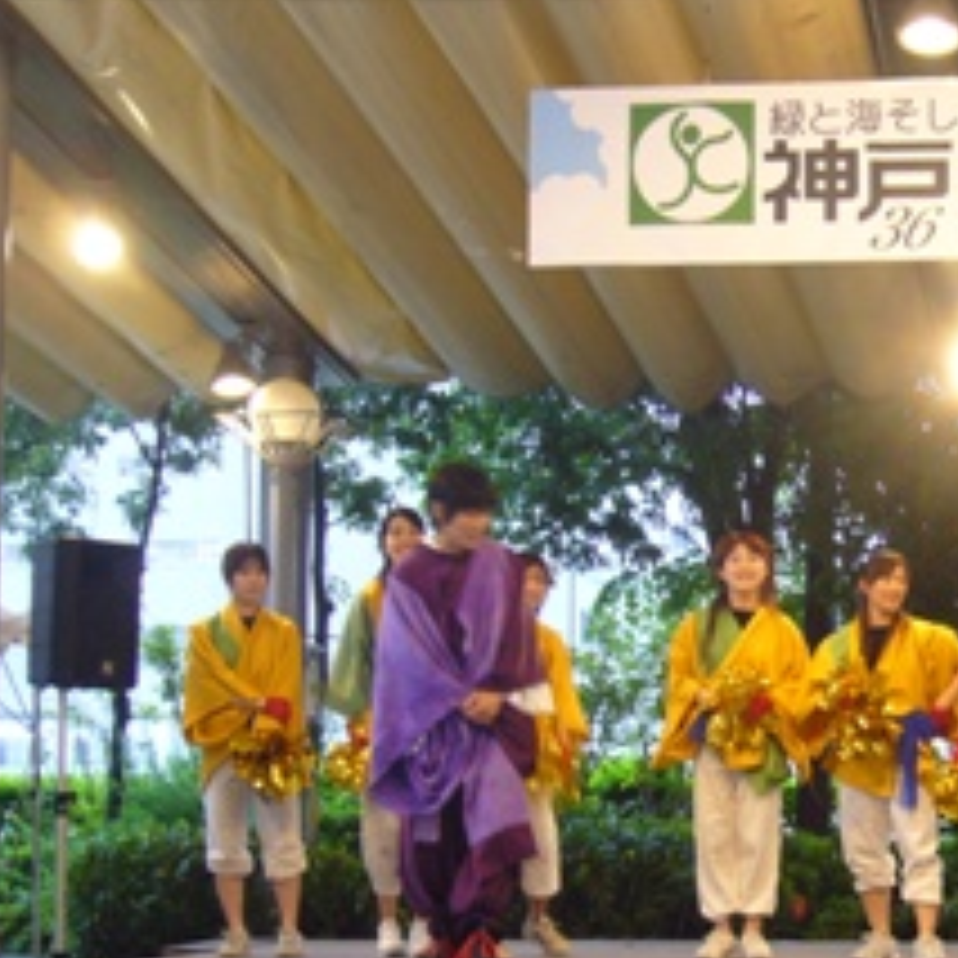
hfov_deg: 21.5
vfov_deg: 21.8
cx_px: 846
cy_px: 654
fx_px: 2474
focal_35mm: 79
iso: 160
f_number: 3.2
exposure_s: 1/15
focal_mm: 7.5
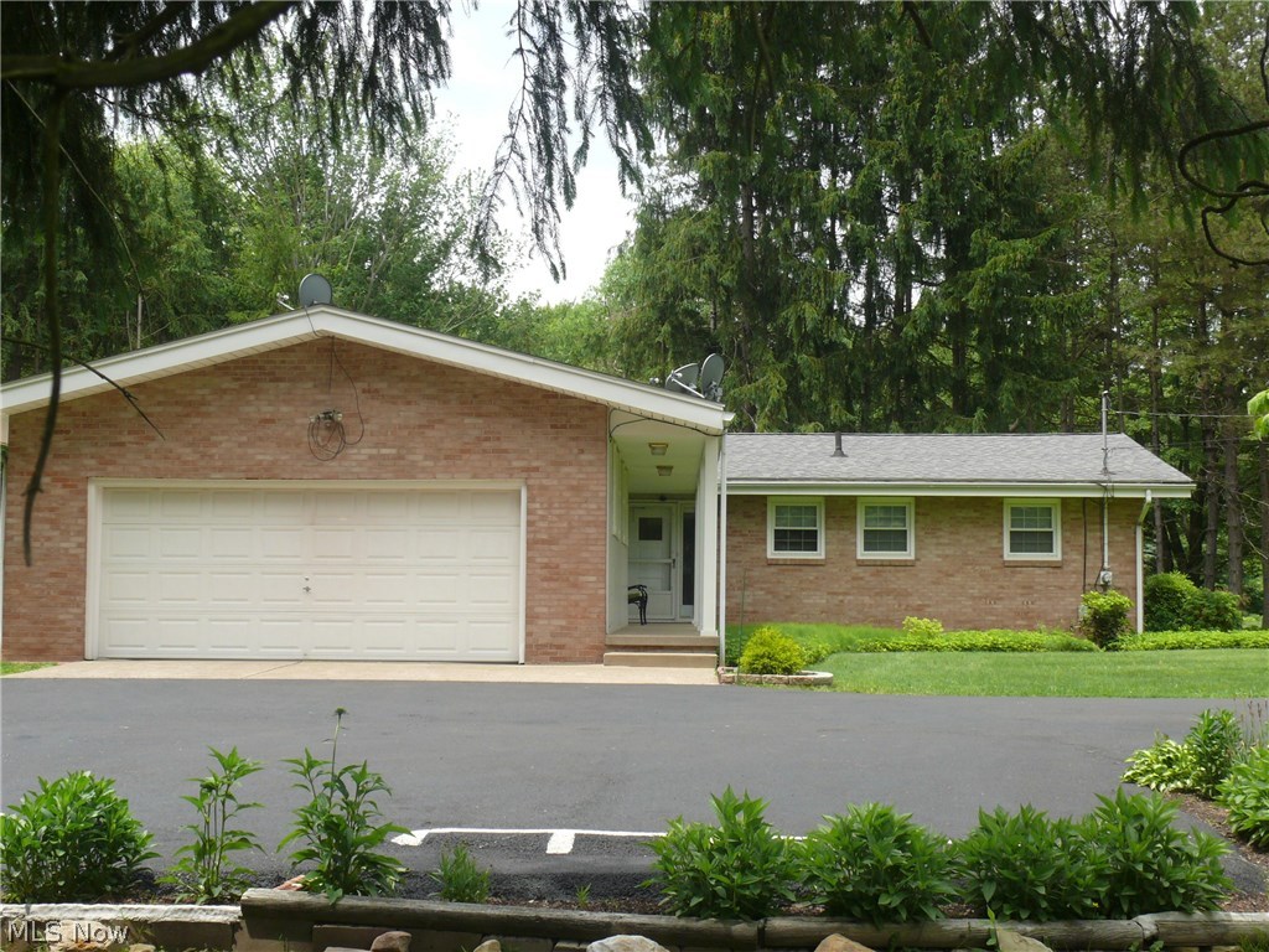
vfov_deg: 29.1
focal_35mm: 50
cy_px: 476
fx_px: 1833
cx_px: 634
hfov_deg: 38.2
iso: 100
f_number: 5.6
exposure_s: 1/200
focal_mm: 9.6
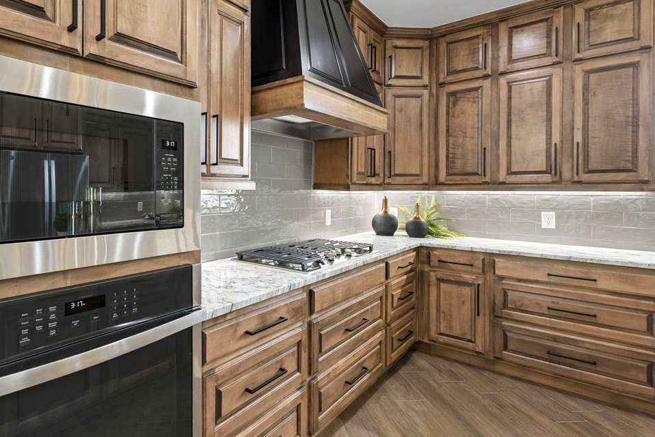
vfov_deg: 61.6
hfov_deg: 82.4
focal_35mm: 20
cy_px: 183
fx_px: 364
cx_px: 246
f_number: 7.1
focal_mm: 10
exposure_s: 1/50
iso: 200
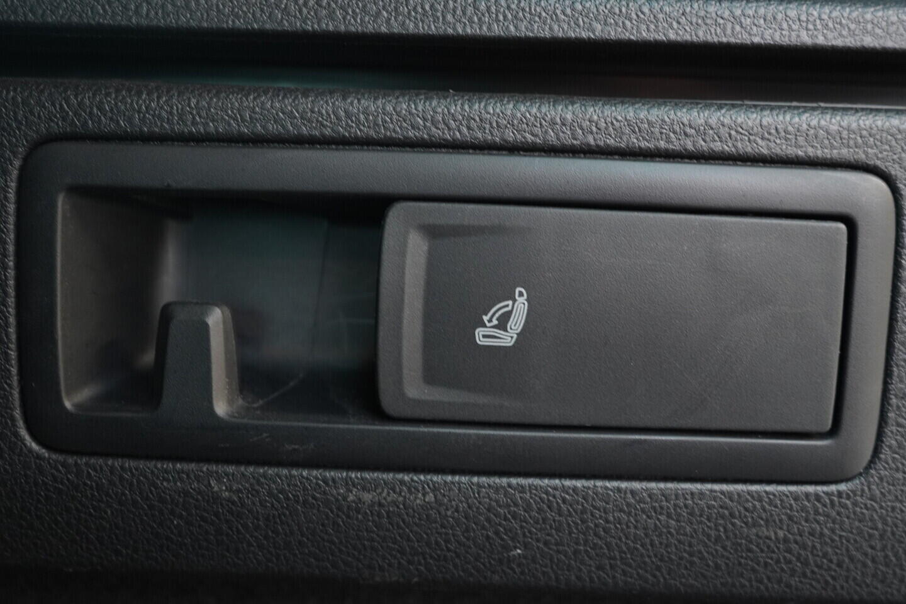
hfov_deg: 53.1
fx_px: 906
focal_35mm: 36
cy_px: 302
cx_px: 453
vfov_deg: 36.9
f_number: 2.8
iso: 1250
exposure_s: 1/40
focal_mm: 24
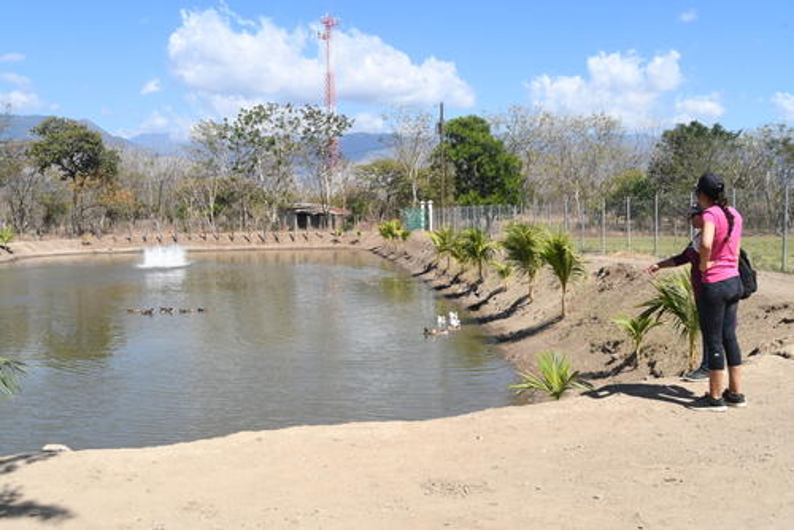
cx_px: 397
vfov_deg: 40.0
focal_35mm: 33
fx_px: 728
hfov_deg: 57.2
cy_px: 265
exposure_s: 1/125
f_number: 11
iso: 125
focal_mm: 22
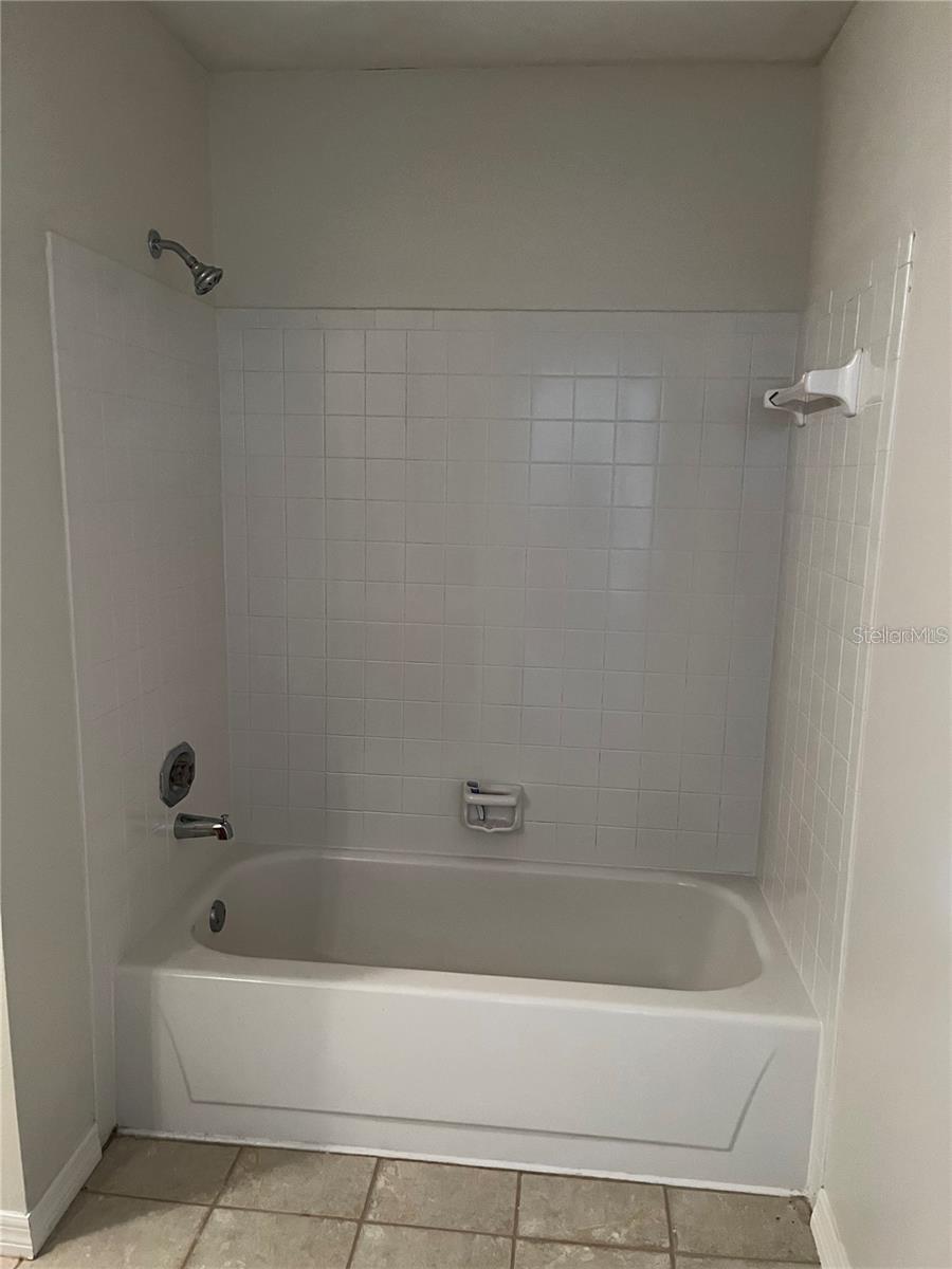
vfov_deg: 67.3
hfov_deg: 53.1
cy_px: 634
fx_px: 953
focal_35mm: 26
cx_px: 476
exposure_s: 1/60
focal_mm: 5.1
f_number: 1.6
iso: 400
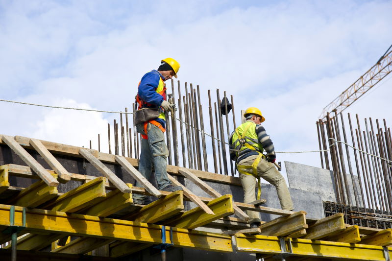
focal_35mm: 70
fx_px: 762
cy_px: 130
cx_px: 196
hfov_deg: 28.8
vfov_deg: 19.4
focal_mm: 70
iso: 200
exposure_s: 1/1500
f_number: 4
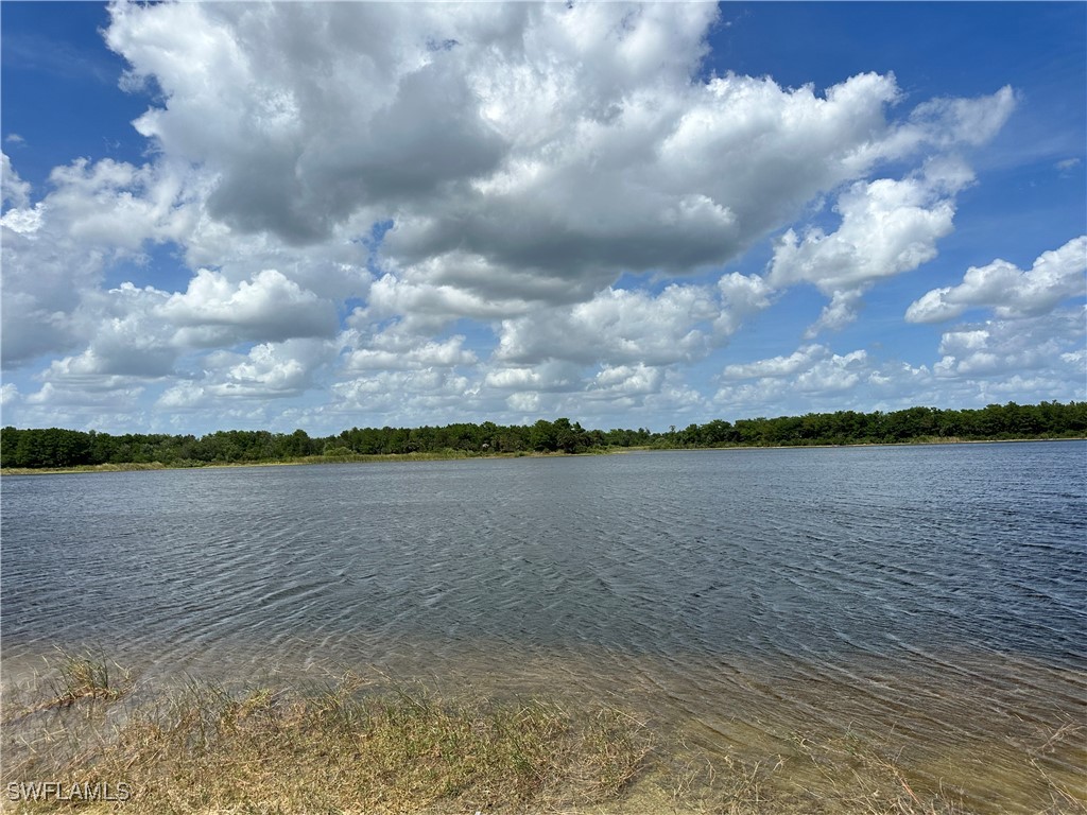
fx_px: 754
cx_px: 544
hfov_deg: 71.6
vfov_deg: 56.8
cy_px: 408
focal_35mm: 24
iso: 80
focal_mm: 6.86
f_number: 1.78
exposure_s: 1/9709
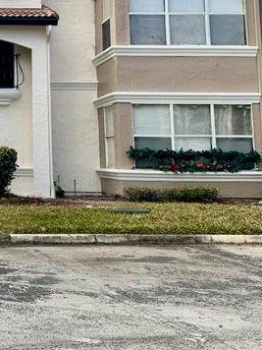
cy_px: 53
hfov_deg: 19.8
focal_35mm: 69
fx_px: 696
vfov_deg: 27.4
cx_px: -67
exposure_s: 1/2331
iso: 80
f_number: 1.78
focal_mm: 6.76
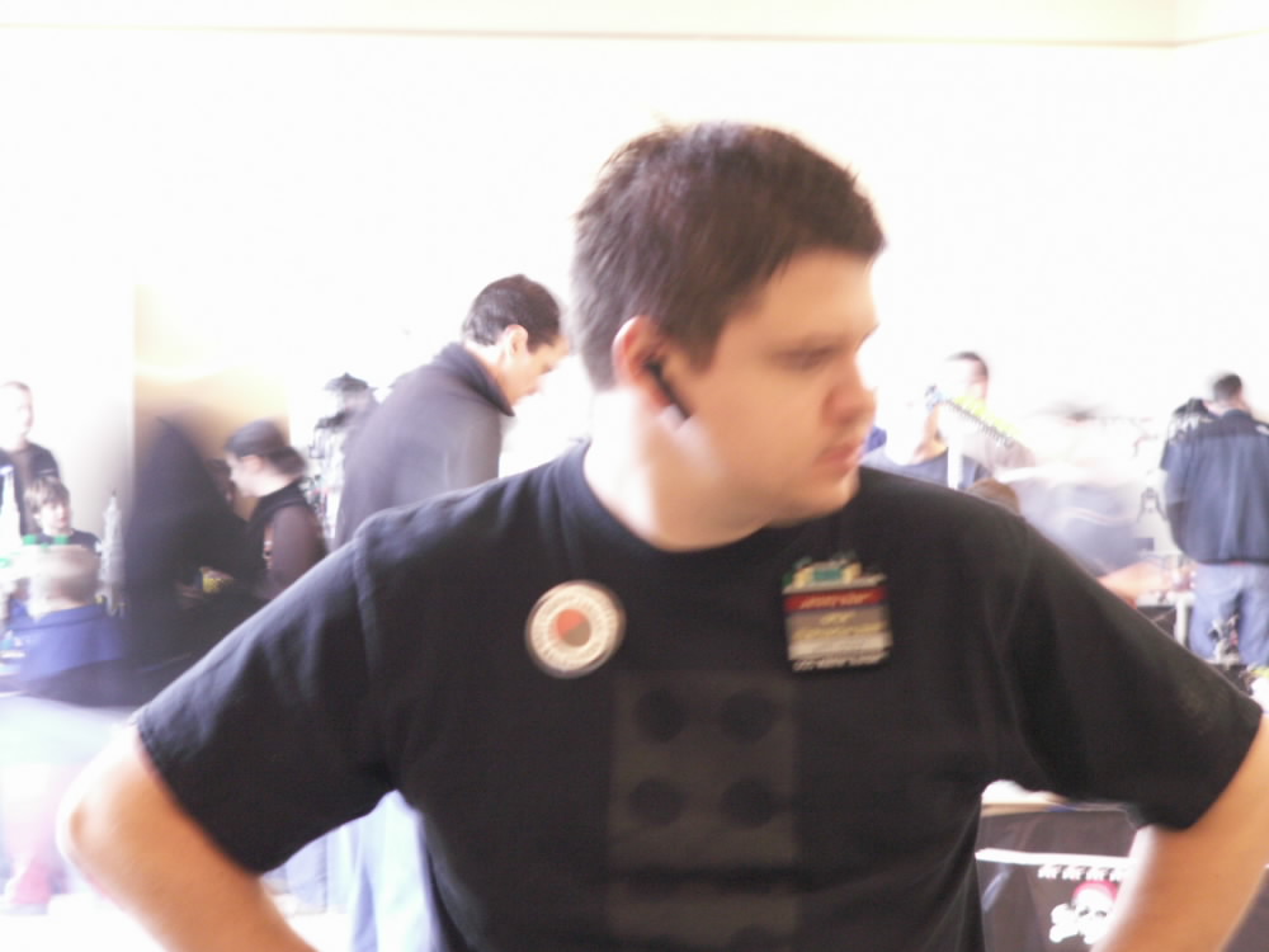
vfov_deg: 8.9
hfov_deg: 11.8
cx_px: 634
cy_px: 476
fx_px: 6122
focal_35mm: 167
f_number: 4
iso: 160
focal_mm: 27.31
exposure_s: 1/1.67
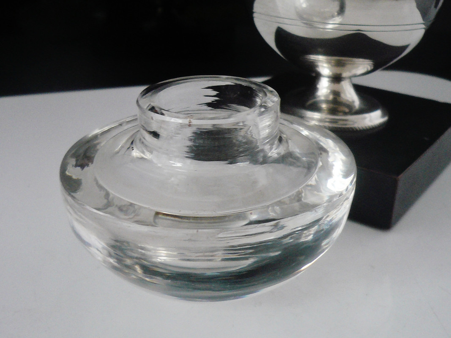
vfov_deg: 32.9
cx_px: 226
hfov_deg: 43.0
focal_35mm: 44
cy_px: 169
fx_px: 573
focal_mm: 4.7
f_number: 2.8
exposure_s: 1/15
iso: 160
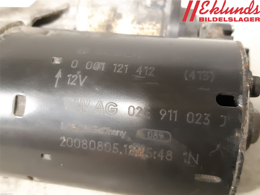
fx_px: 195
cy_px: 98
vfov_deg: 53.1
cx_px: 130
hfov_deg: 67.3
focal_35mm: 26
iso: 640
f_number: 1.7
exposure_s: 1/25
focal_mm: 3.93
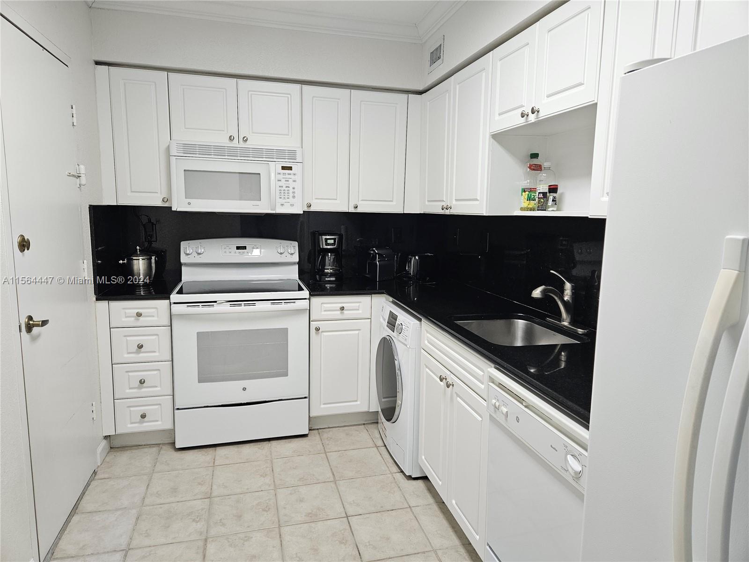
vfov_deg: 58.9
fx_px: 498
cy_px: 281
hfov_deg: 73.9
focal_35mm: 23
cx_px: 374
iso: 160
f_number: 1.8
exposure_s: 1/120
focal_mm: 5.4
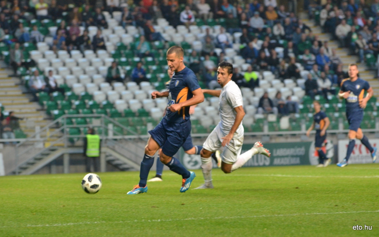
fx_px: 2252
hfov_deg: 9.6
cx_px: 188
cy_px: 111
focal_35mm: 218
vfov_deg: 6.0
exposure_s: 1/320
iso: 1600
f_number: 4.8
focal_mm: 140
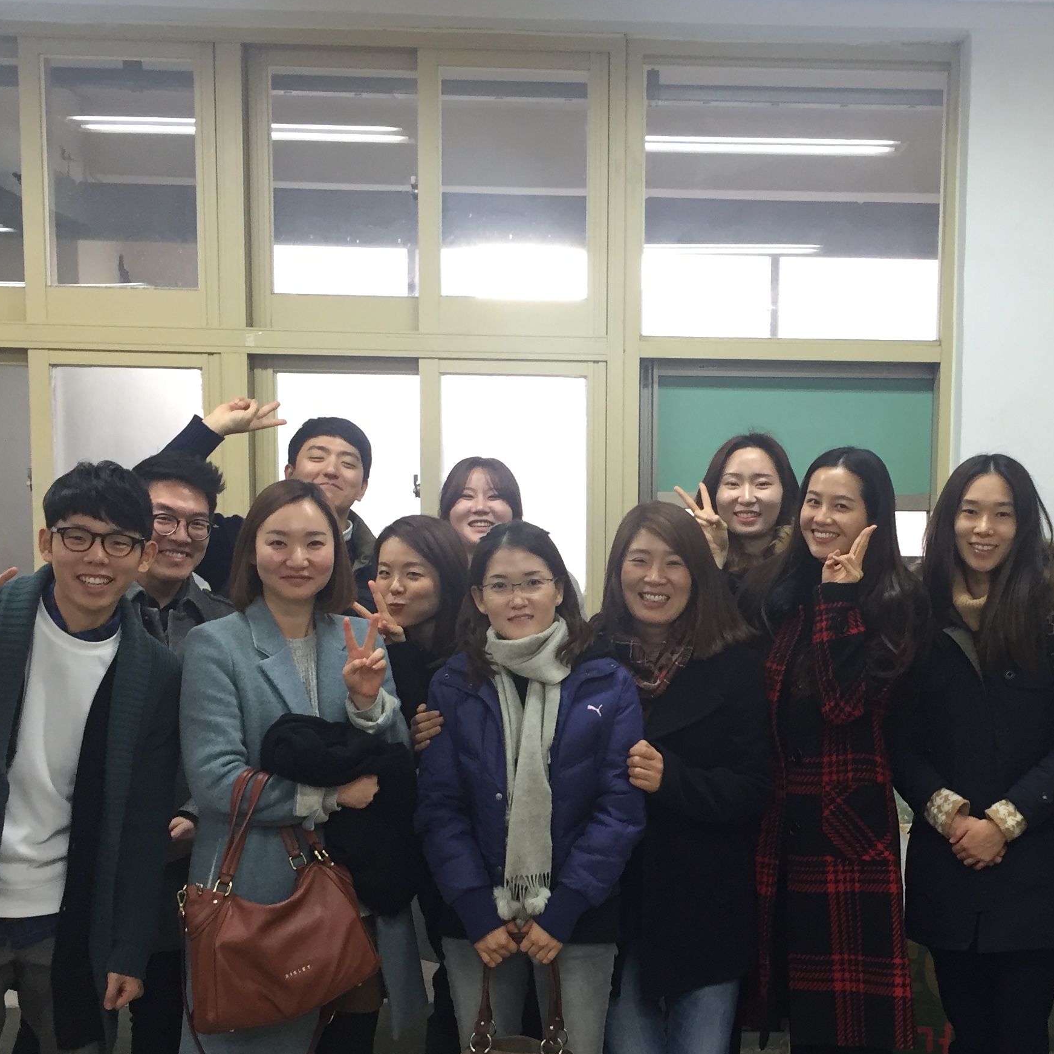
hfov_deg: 35.0
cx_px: 709
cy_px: 685
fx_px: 1654
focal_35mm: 48
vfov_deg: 35.1
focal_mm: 4.15
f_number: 2.2
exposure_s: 1/30
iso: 80
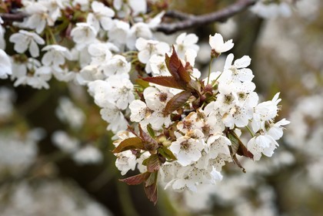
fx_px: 1794
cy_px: 108
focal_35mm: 200
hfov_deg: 10.3
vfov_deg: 6.9
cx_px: 162
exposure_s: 1/160
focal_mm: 200
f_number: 11
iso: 400
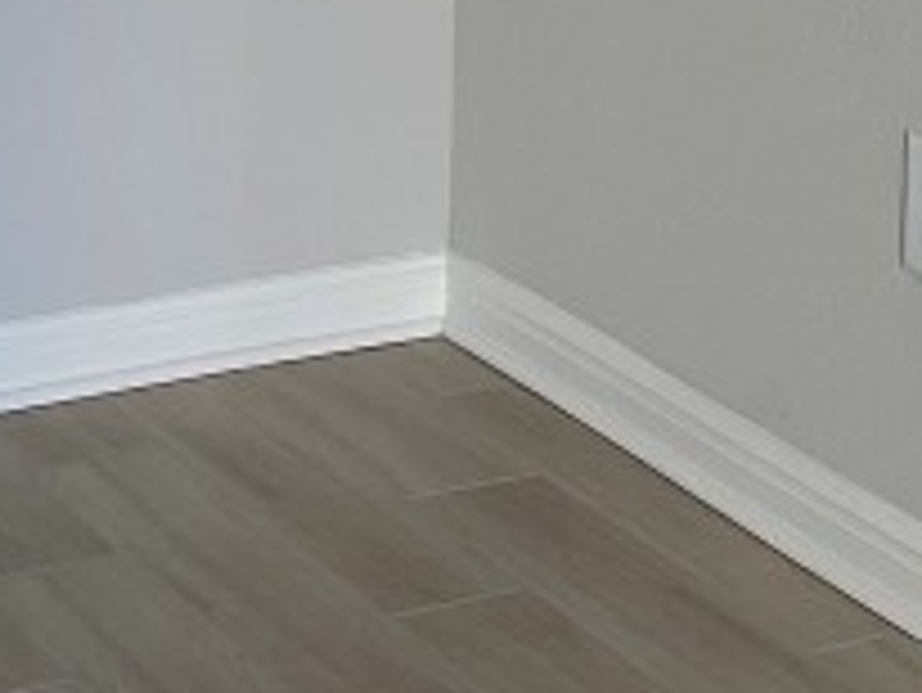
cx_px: 45
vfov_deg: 10.6
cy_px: -644
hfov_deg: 14.9
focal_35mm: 130
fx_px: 3465
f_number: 1.6
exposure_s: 1/120
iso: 50
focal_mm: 4.2
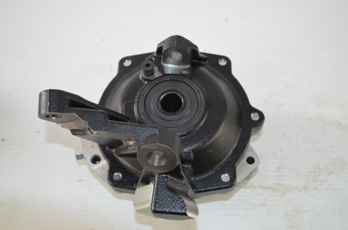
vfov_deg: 27.9
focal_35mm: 48
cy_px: 115
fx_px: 463
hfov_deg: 41.2
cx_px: 174
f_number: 4.8
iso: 800
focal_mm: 32
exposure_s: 1/60
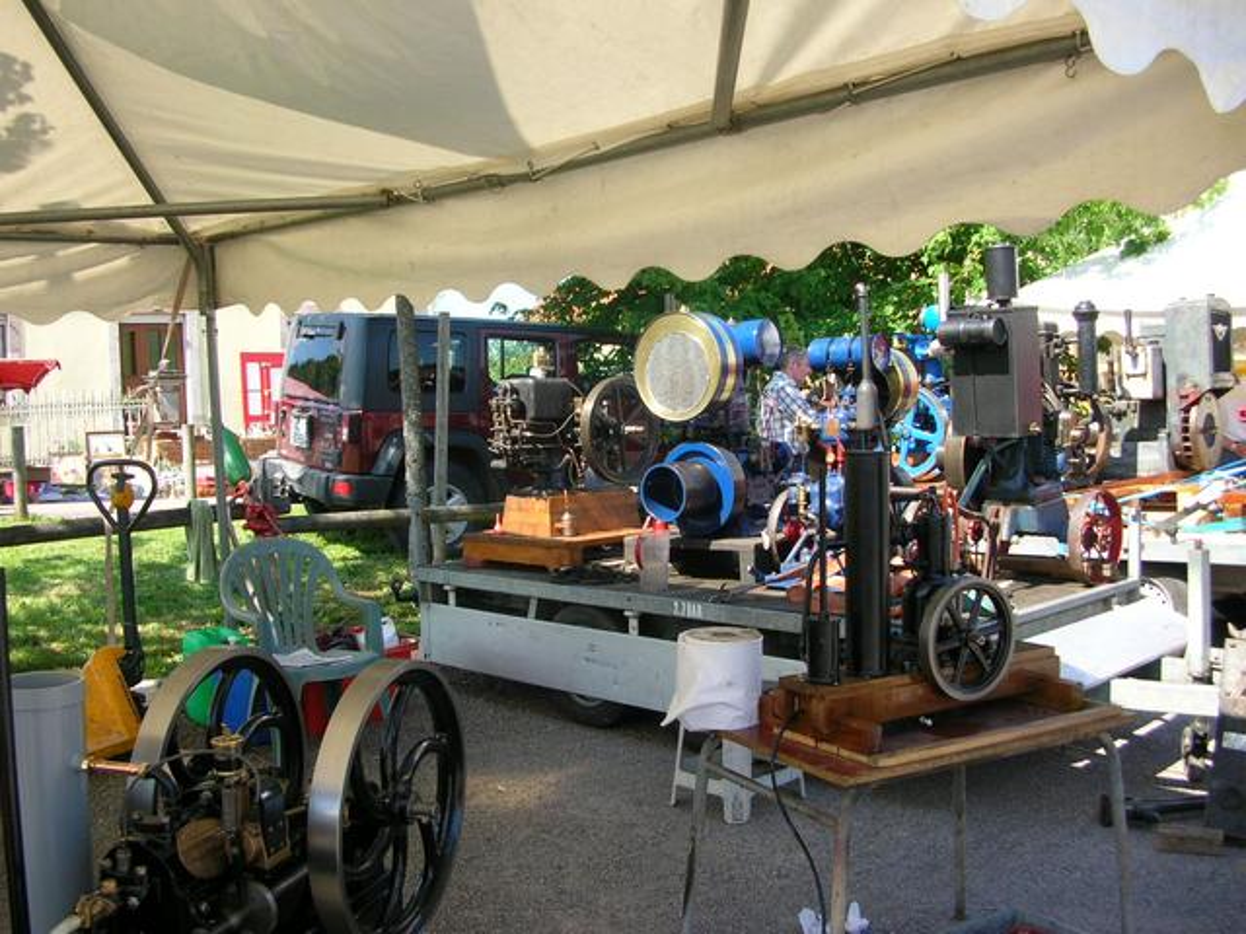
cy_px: 467
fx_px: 1260
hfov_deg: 52.6
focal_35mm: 35
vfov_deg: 40.7
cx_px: 623
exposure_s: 1/274
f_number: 2.8
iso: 50
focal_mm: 5.8
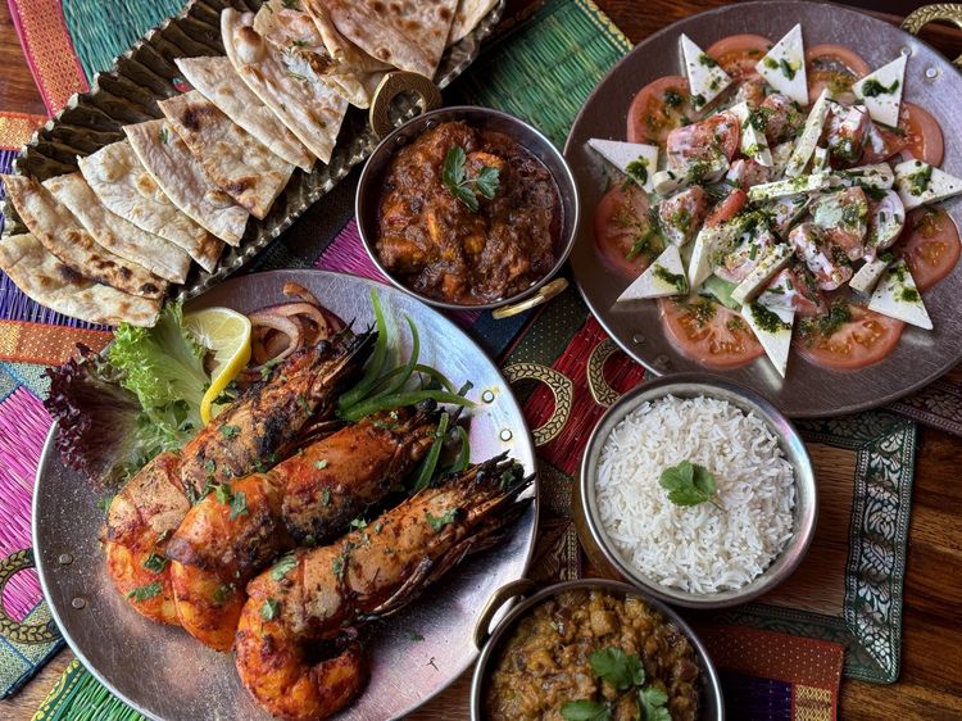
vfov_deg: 30.2
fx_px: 1334
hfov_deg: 39.7
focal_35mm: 48
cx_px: 481
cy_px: 360
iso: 100
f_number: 1.78
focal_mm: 6.76
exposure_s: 1/95
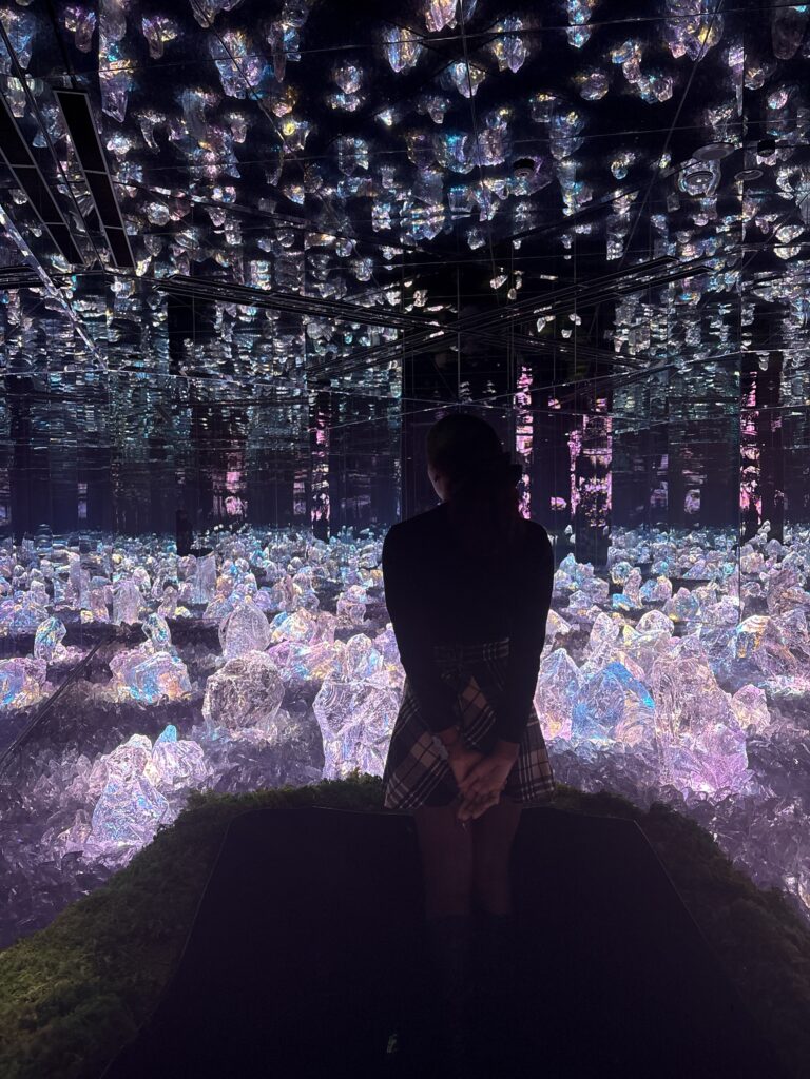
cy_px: 540
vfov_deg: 67.3
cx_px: 405
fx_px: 811
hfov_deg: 53.1
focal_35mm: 26
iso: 320
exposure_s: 1/49
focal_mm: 5.96
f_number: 1.6
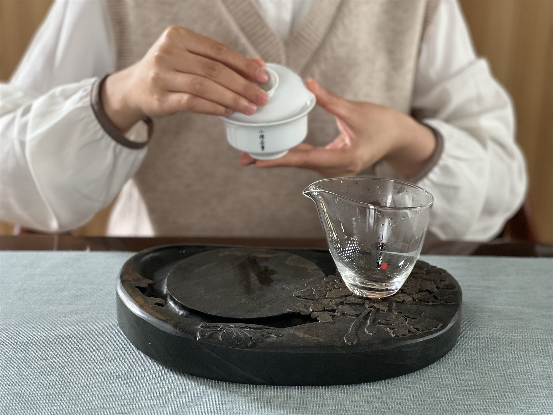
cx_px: 276
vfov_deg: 19.1
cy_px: 208
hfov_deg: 25.3
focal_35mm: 77
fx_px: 1230
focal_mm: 9
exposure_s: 1/40
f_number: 2.8
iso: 200
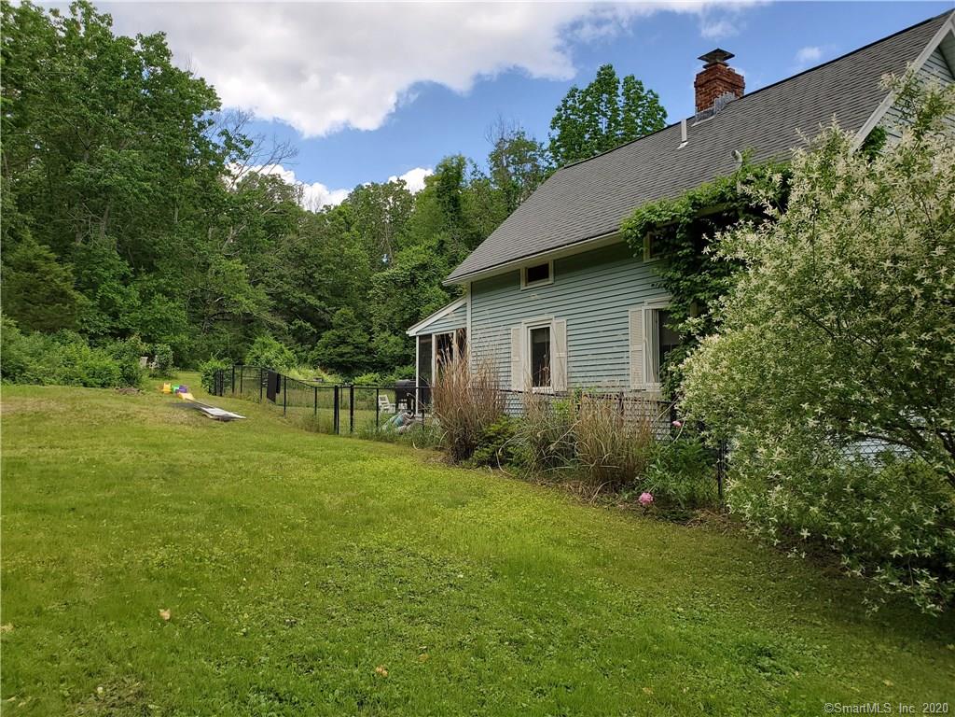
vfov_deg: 53.1
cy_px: 358
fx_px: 717
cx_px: 478
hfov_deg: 67.3
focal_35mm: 26
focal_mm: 4.3
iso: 50
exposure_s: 1/658
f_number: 2.4
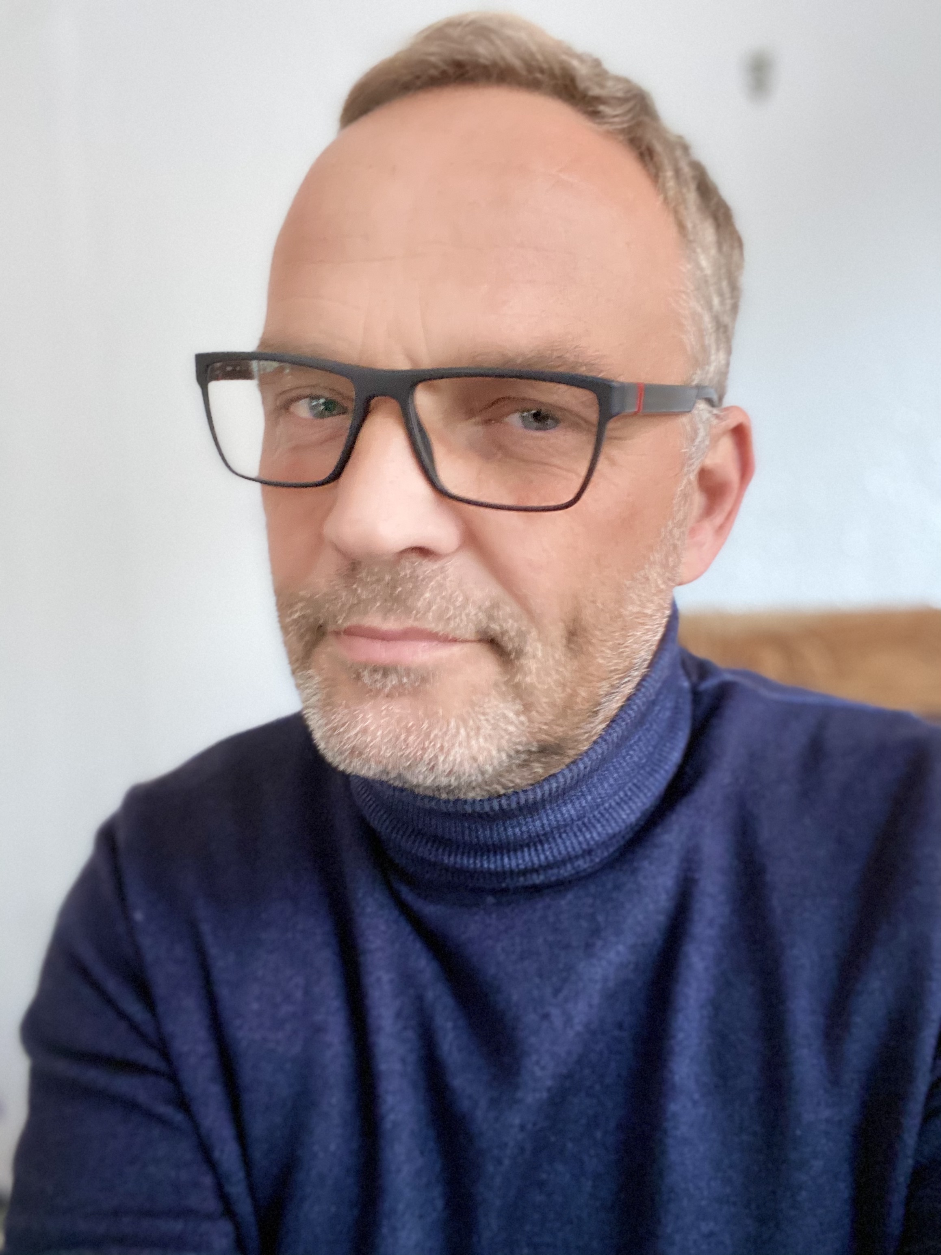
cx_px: 470
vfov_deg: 60.0
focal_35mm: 30
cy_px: 628
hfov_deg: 46.8
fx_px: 1087
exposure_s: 1/37
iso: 400
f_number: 2.2
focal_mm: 2.71
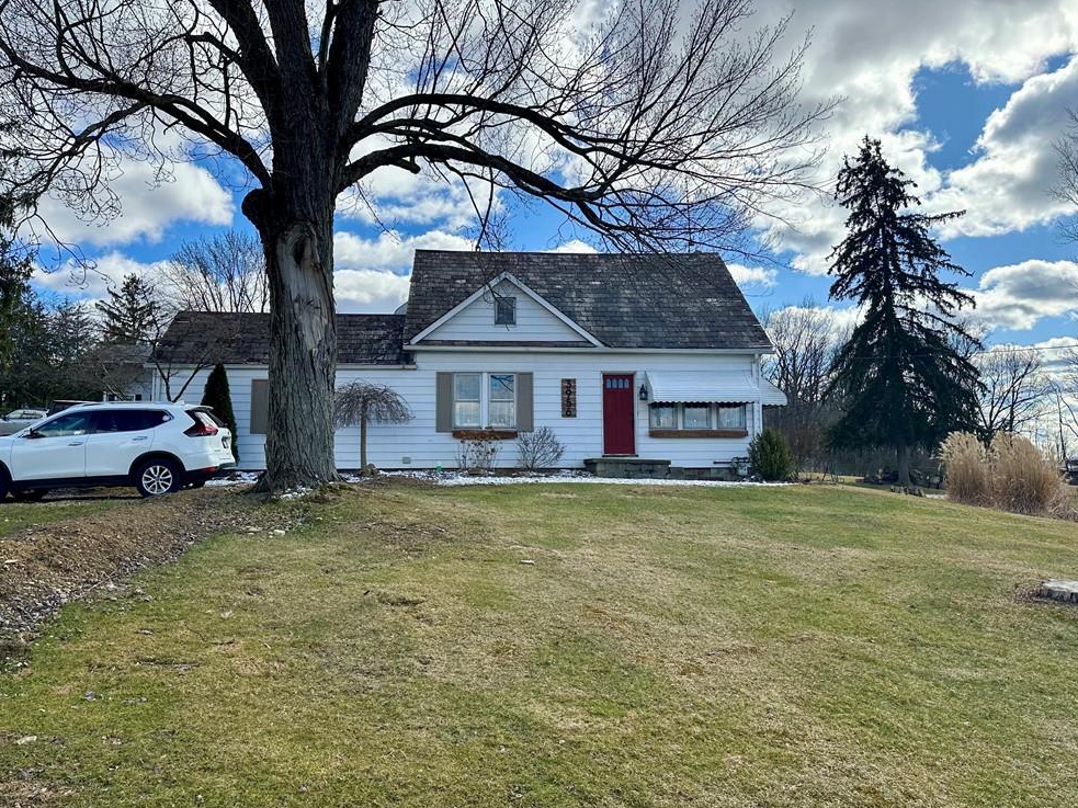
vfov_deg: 54.9
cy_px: 410
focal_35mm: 25
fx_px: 778
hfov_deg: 69.4
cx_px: 522
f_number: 1.78
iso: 80
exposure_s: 1/4348
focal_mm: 6.86
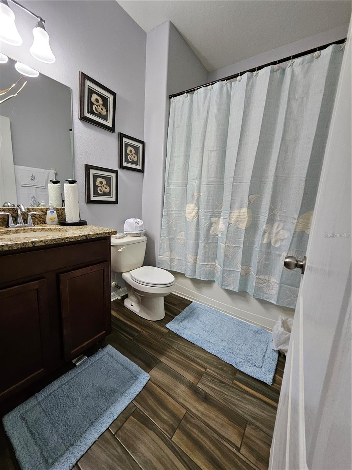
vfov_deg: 106.2
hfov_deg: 89.9
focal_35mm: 13
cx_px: 176
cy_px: 235
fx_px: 176
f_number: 2.2
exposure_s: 1/60
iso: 250
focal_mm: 1.74
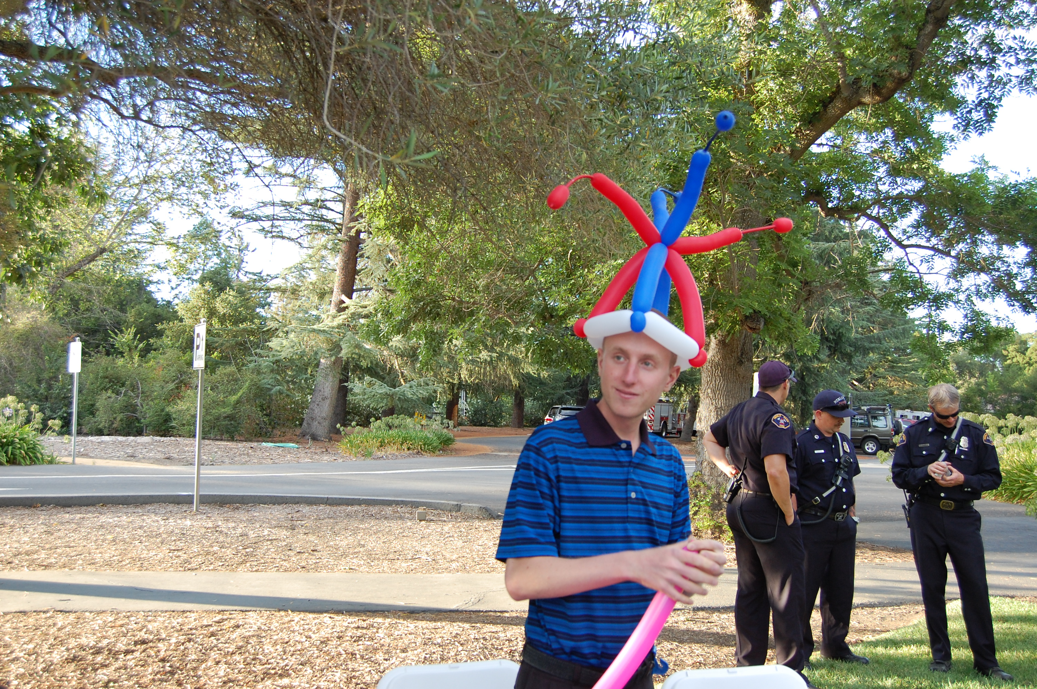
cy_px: 344
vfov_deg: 38.3
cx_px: 518
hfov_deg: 55.1
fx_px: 993
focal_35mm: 34
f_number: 5.6
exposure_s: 1/125
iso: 400
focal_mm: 23
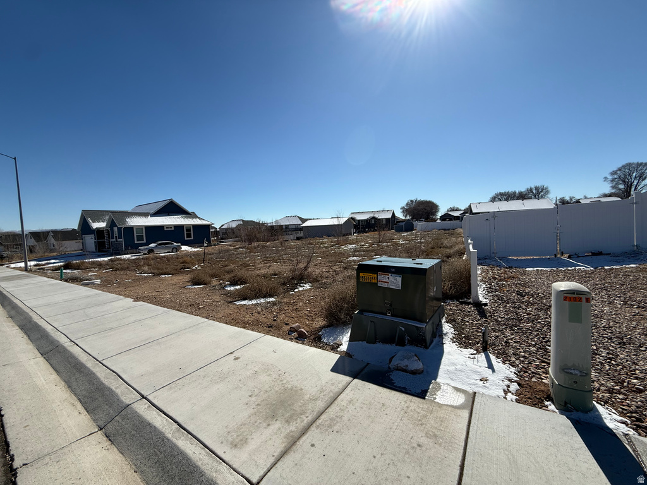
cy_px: 242
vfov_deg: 85.7
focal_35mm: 14
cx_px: 324
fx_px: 262
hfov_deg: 102.1
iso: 50
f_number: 2.2
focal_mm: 2.22
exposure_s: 1/4425
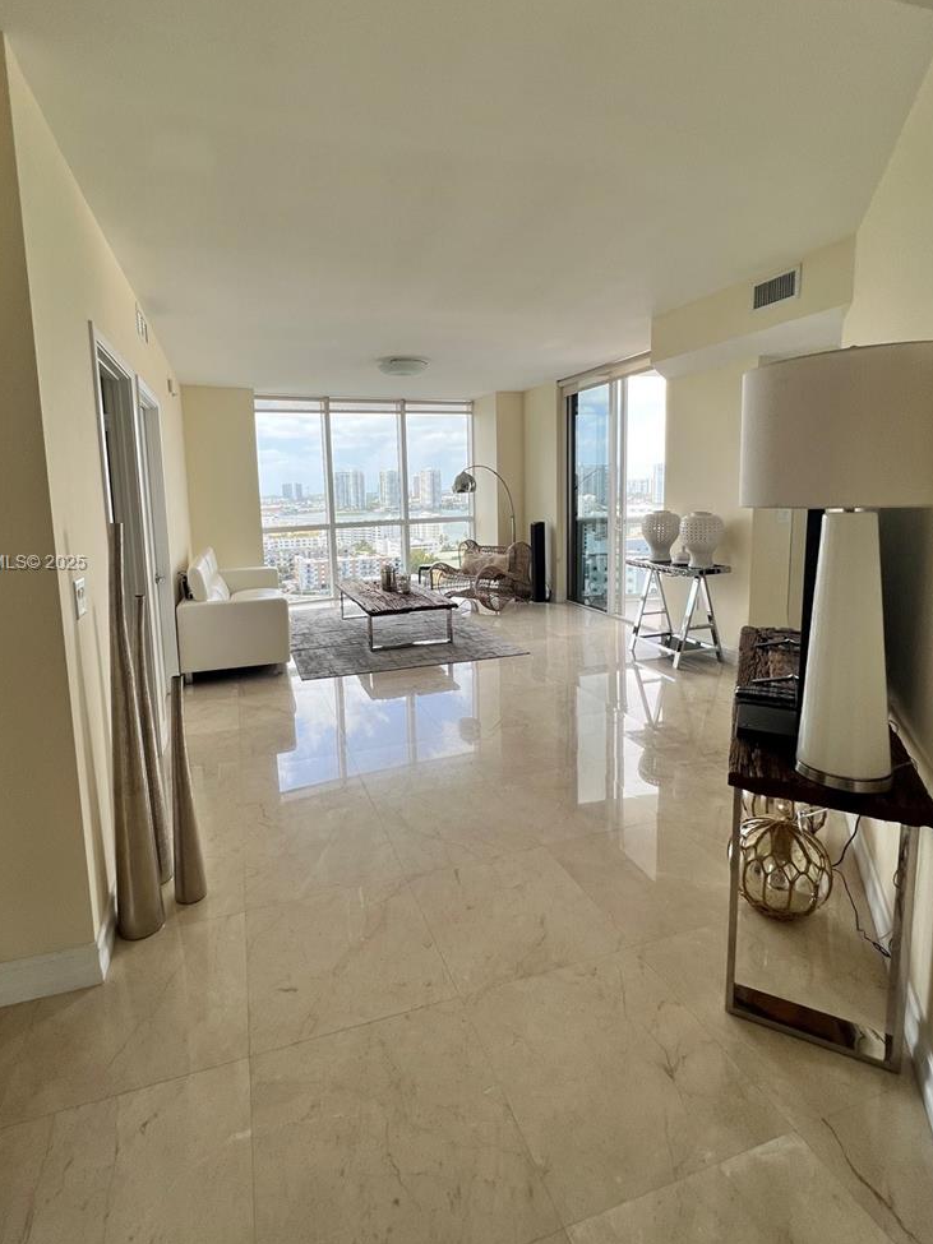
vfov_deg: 94.2
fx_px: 575
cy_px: 564
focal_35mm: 16
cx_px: 424
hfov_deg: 77.9
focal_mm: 1.57
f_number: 1.8
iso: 32
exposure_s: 1/232
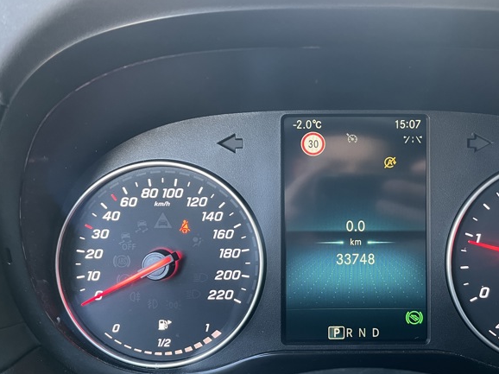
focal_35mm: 36
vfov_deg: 39.6
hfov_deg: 50.3
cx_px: 340
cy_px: 193
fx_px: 519
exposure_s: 1/56
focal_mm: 5.1
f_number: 1.6
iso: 250
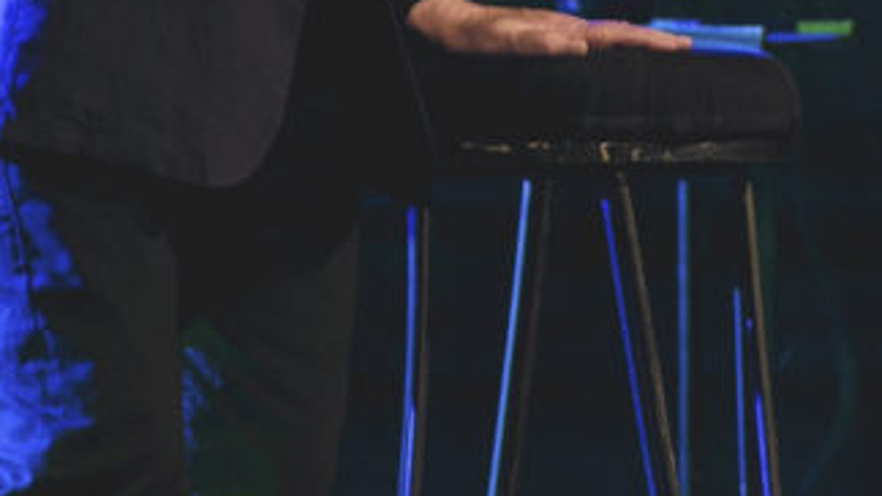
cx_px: 63
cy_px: -271
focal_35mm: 422
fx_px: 9858
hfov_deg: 5.1
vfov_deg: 2.9
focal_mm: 85
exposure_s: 1/125
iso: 1250
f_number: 2.8
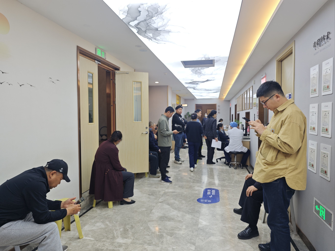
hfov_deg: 73.9
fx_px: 223
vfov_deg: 58.9
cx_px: 168
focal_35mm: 23
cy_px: 126
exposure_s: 1/100
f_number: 1.6
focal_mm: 6.55
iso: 50
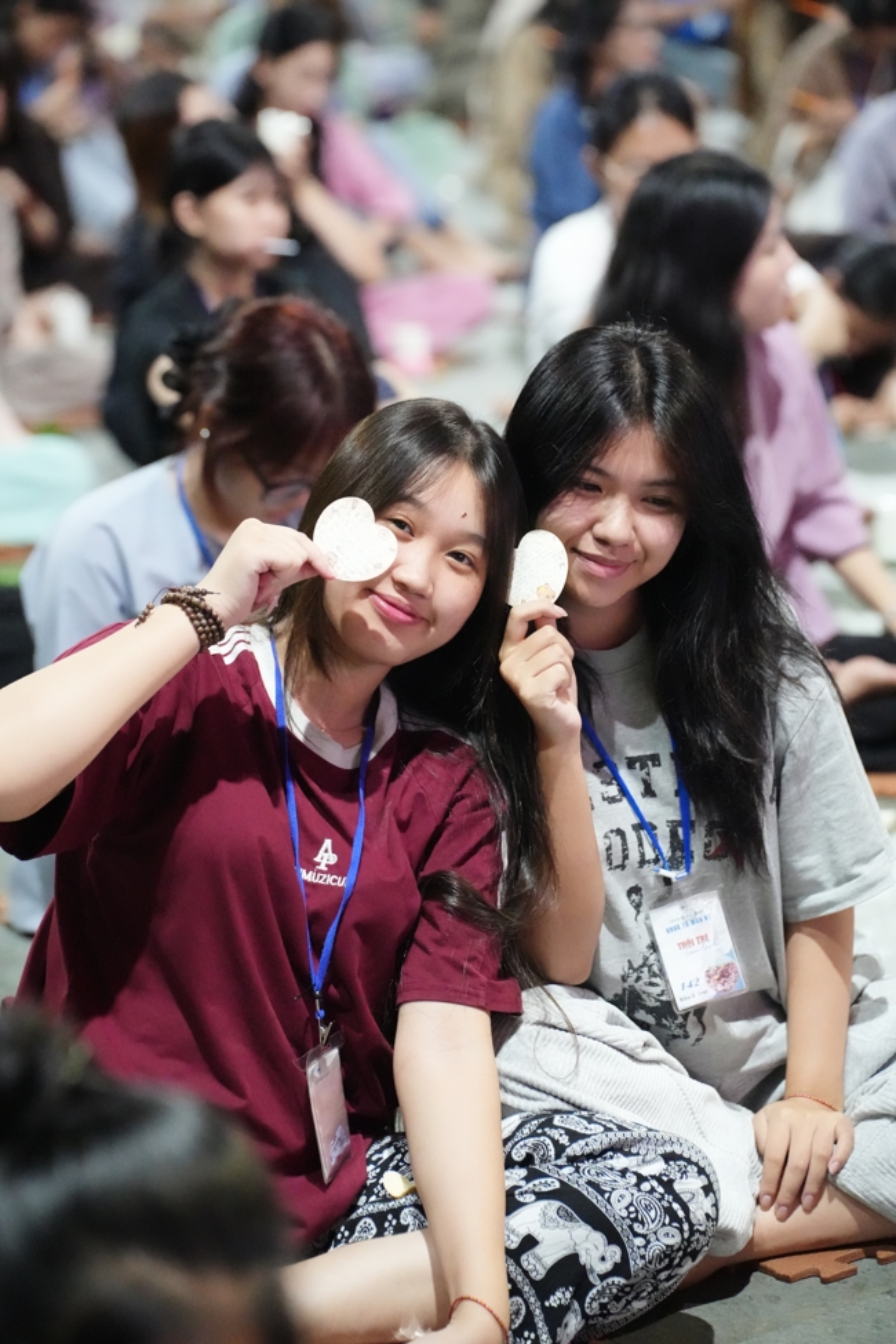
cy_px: 672
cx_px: 448
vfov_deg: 17.6
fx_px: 4330
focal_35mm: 116
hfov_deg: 11.8
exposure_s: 1/125
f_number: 3.5
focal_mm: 116
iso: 20000
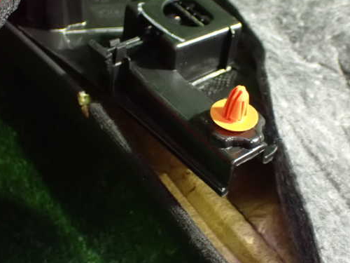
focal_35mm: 60
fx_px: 607
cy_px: 131
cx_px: 190
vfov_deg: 24.4
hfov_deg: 32.2
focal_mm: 9.01
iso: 1600
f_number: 3.2
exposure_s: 1/30
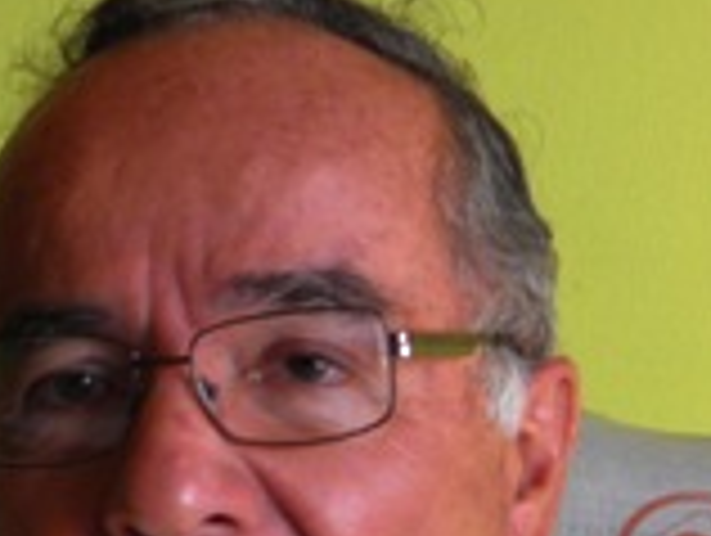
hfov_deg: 11.0
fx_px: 3662
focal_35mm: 178
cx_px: 54
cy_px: 923
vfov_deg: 8.1
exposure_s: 1/80
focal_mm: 7.9
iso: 50
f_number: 3.3
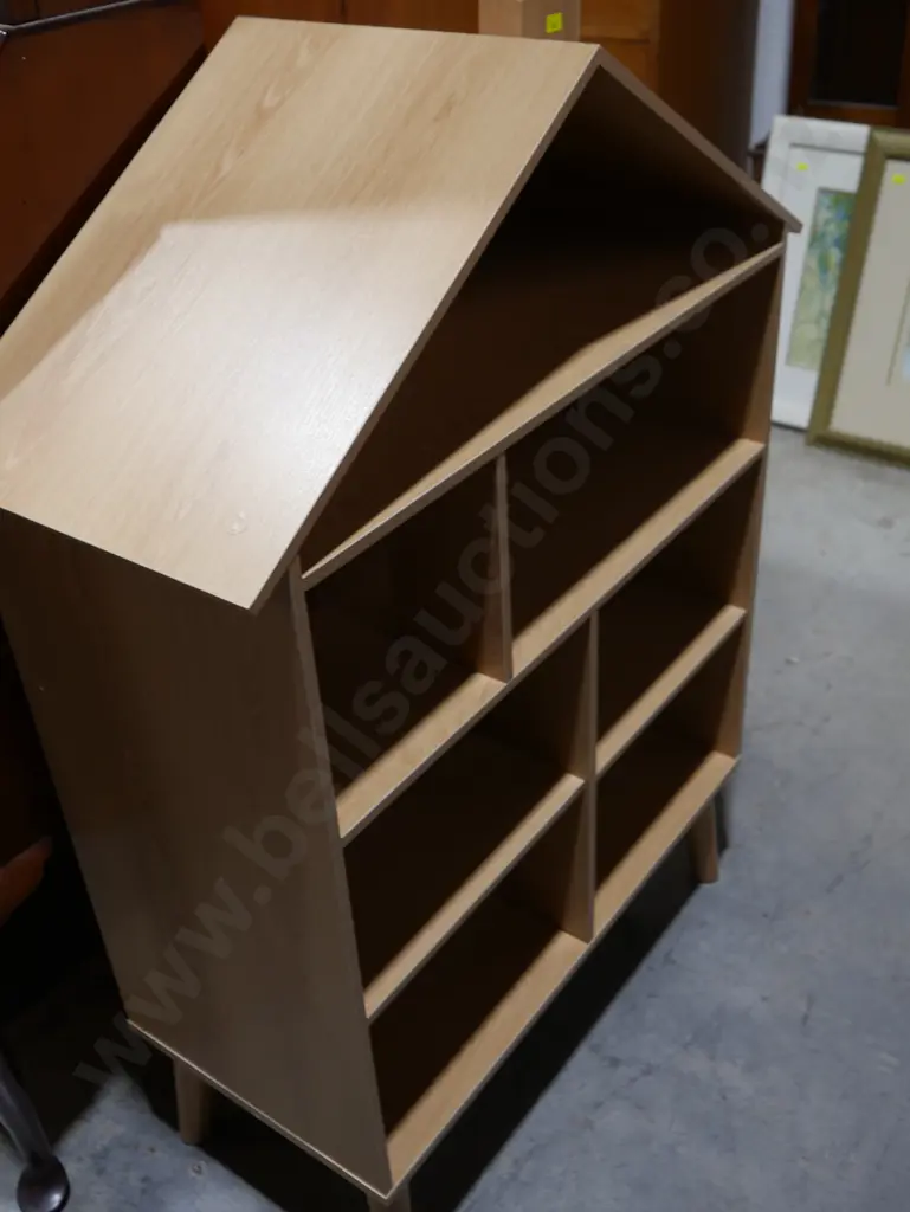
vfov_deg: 49.0
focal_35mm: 38
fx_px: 1331
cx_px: 455
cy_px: 606
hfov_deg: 37.8
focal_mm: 19
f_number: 4.1
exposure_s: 1/60
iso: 200
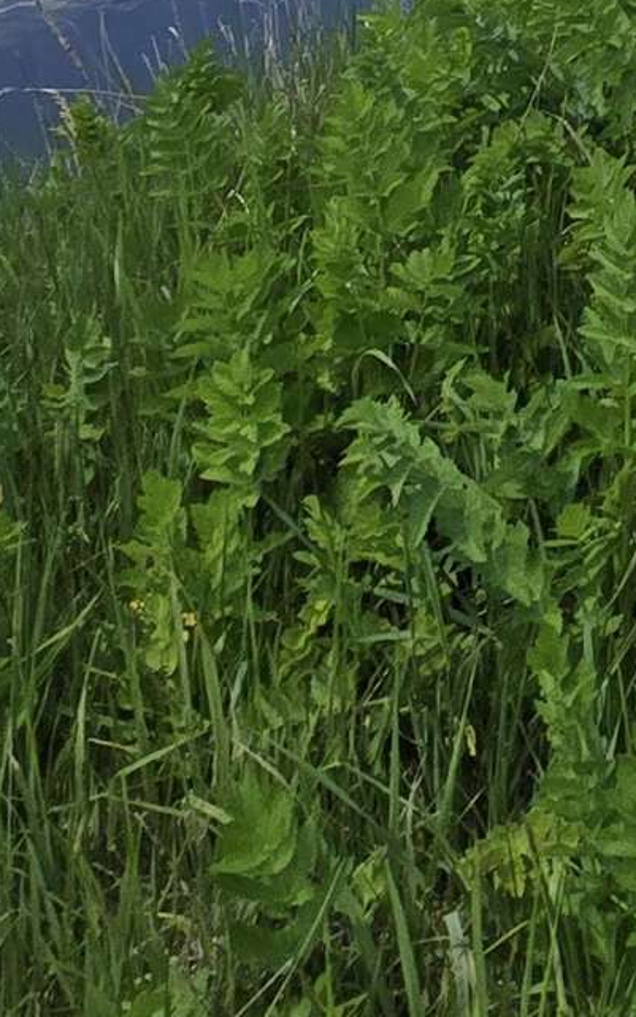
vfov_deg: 22.6
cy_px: -671
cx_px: 1059
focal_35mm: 66
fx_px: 1829
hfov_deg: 17.0
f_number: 2.2
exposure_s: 1/2790
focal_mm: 2.2
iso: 50
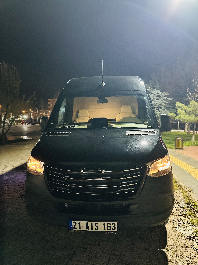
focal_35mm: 24
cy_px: 132
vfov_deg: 71.6
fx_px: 183
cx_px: 99
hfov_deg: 56.8
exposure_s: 1/33
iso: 1000
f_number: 1.78
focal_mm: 6.86
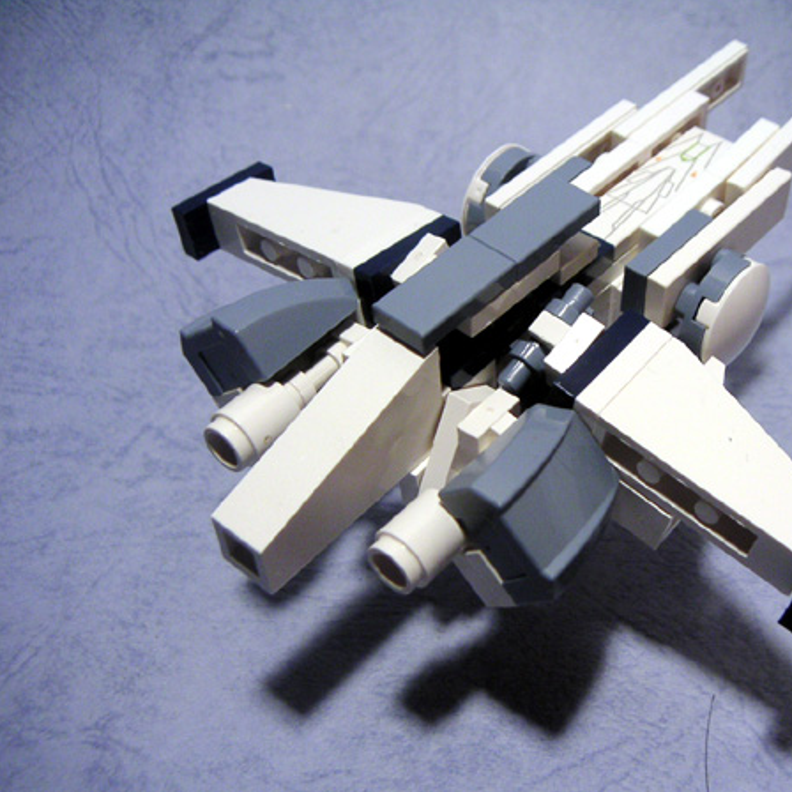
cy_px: 396
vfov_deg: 37.6
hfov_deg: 37.2
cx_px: 513
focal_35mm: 45
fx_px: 1165
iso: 80
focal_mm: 6
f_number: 2.8
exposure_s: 1/45
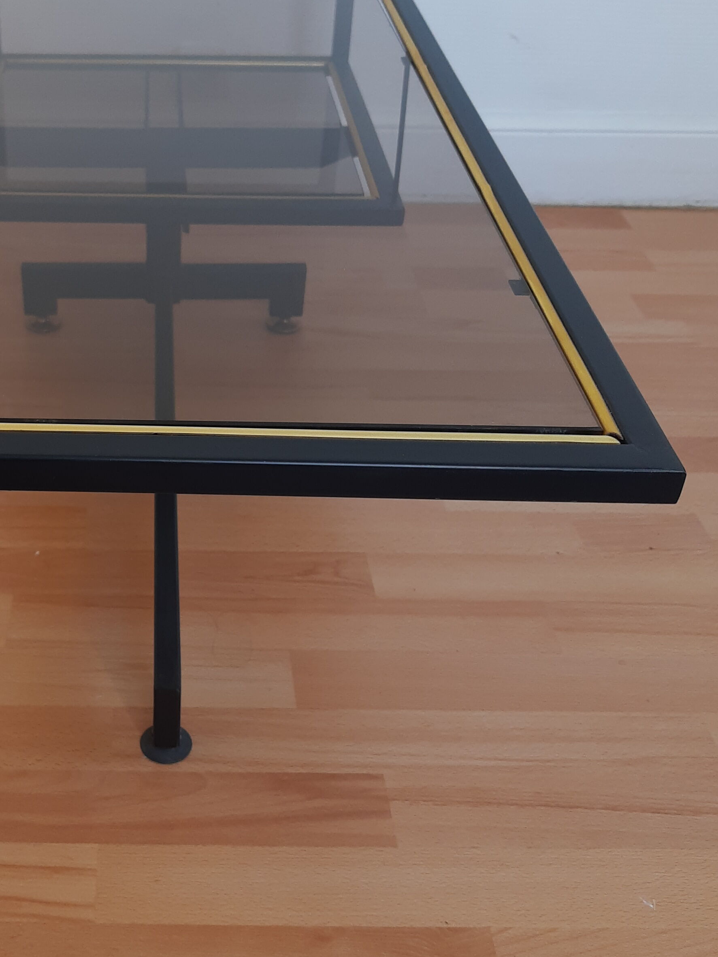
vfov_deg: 42.8
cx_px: 147
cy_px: 398
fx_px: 1217
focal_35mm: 44
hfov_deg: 32.0
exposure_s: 1/100
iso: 48
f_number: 1.7
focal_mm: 4.75
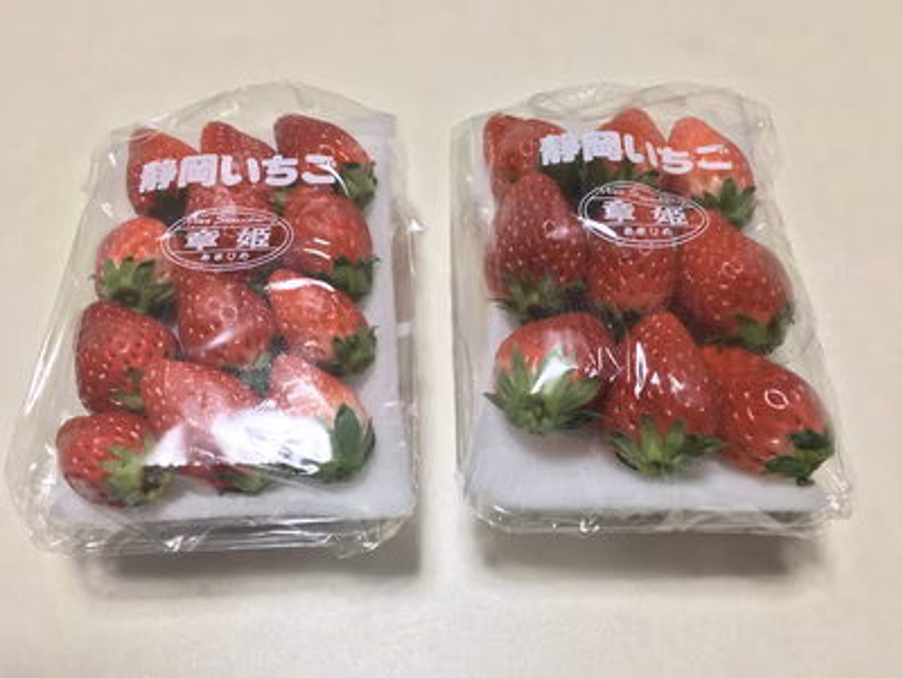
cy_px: 339
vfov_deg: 48.2
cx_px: 452
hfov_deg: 61.7
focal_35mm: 29
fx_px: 756
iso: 80
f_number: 2.2
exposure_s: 1/30
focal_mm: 4.15
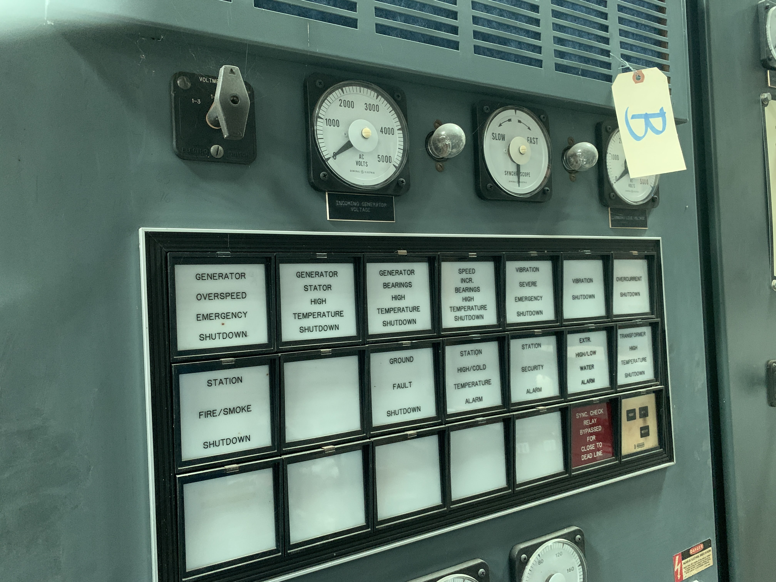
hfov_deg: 67.3
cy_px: 291
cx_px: 388
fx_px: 583
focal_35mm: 26
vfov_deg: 53.1
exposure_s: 1/30
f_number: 1.8
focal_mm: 4.25
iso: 500
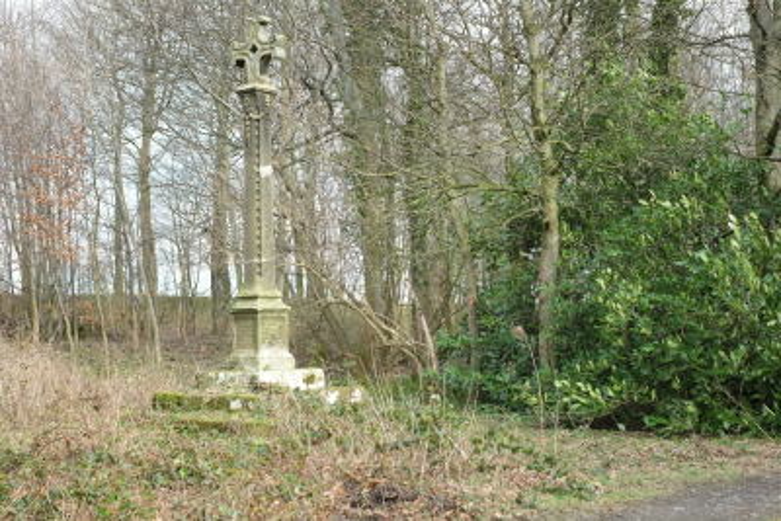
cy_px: 260
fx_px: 1150
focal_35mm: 53
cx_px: 390
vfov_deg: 25.5
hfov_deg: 37.5
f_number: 5
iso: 200
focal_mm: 35
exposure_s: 1/125
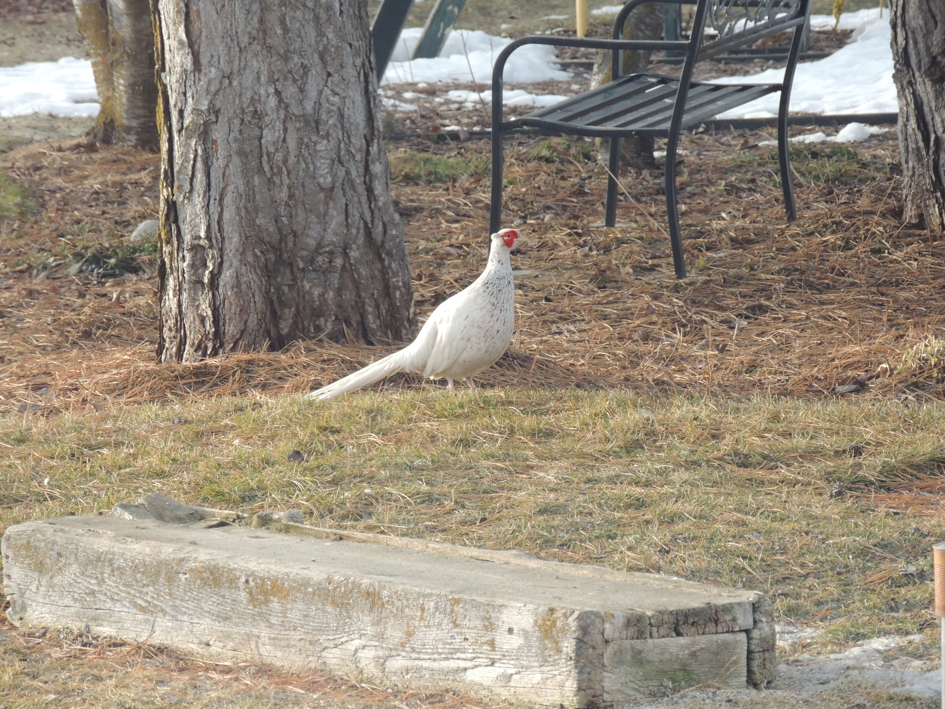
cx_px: 472
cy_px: 354
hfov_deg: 5.0
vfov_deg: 3.7
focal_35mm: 400
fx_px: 10920
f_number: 4.8
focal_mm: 71.3
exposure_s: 1/200
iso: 400
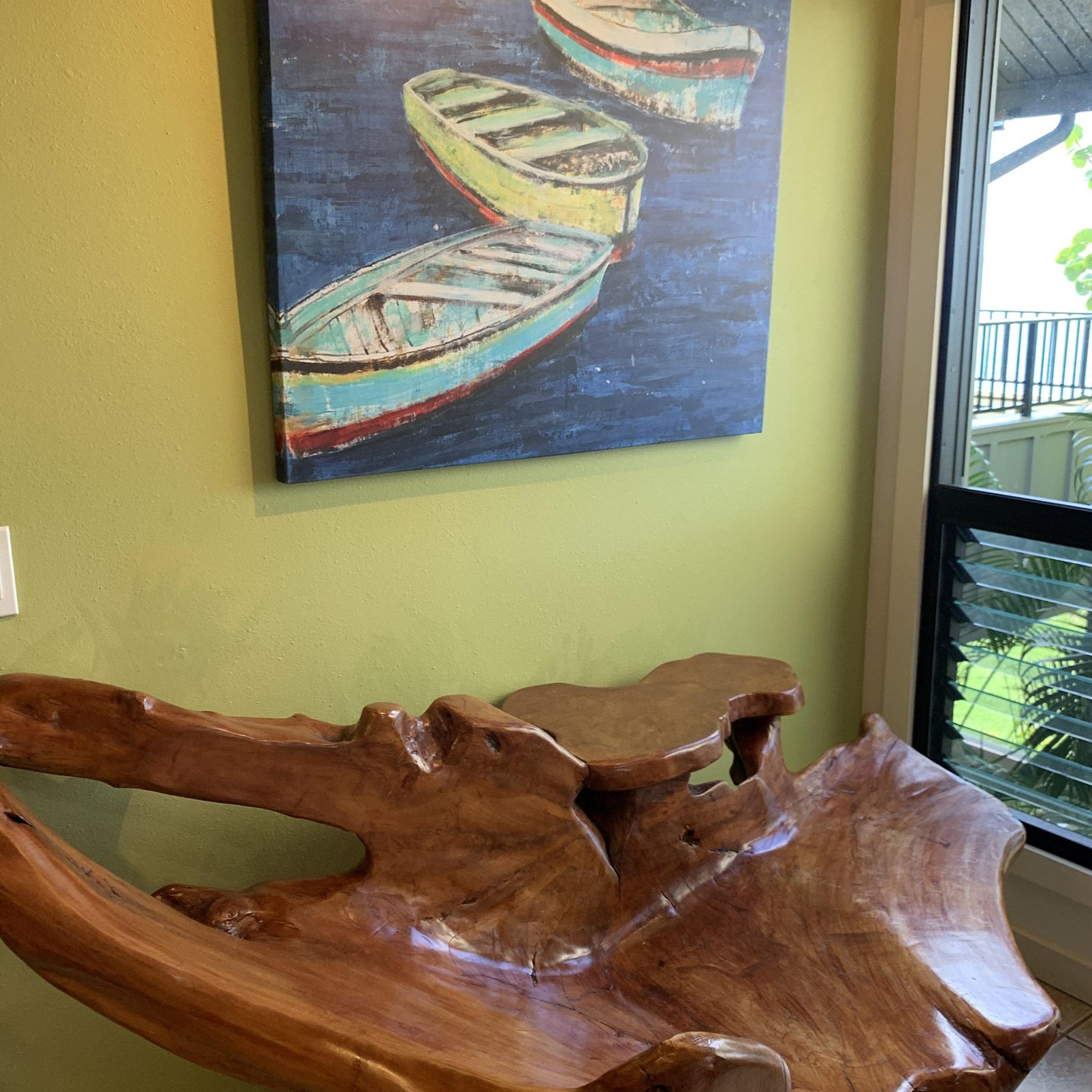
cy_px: 562
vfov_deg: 49.7
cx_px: 552
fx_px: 1178
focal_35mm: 33
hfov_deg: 49.7
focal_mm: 4.25
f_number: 1.8
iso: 64
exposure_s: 1/60
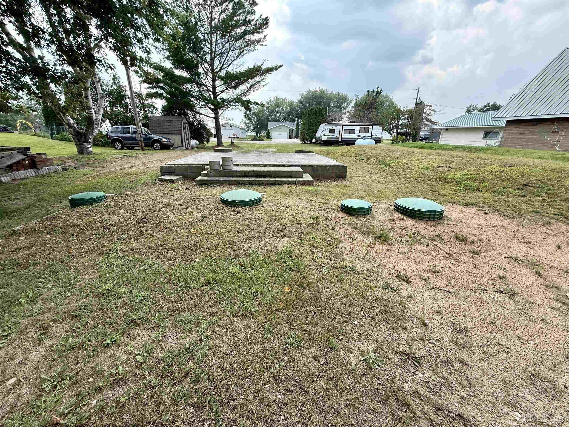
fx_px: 230
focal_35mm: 14
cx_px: 284
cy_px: 214
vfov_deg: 85.7
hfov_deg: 102.1
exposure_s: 1/734
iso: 64
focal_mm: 2.22
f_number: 2.2
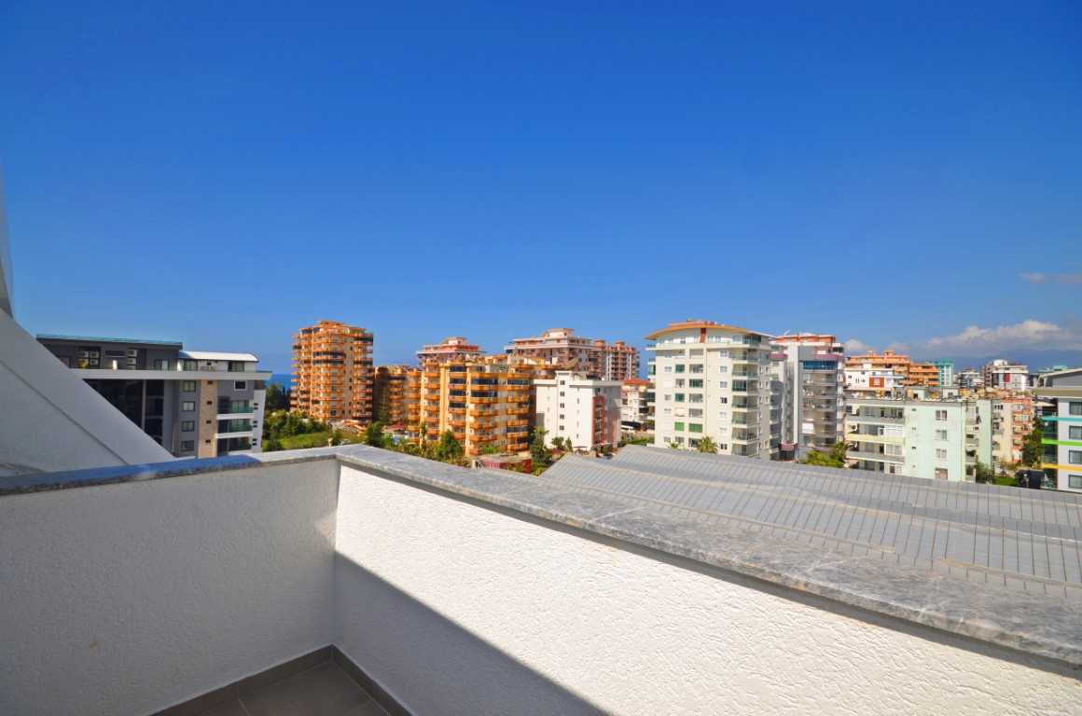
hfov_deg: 100.5
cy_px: 358
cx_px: 541
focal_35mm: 15
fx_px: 450
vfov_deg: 77.1
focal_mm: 10
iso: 100
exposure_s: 1/250
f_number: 11
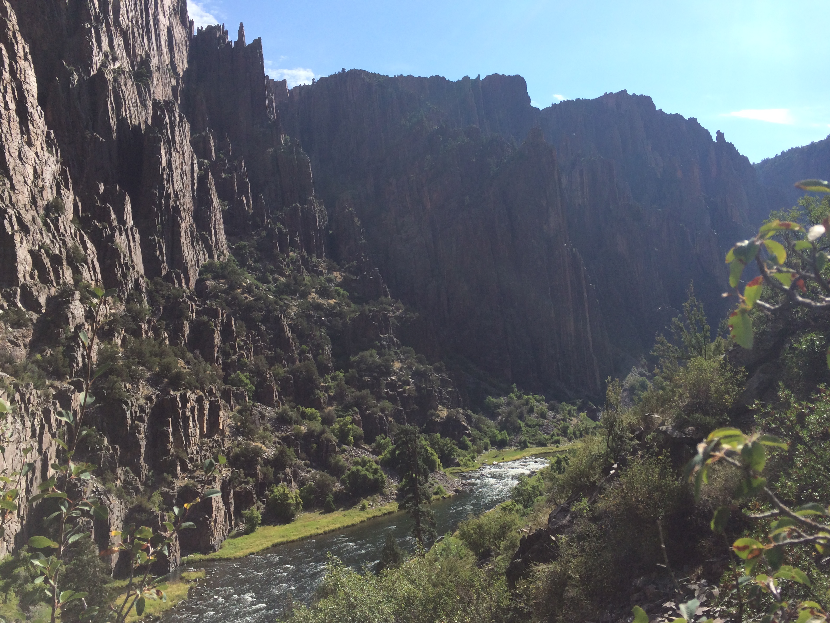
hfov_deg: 60.0
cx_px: 423
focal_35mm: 30
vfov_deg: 46.8
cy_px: 322
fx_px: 719
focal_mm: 4.15
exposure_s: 1/2053
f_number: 2.2
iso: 32
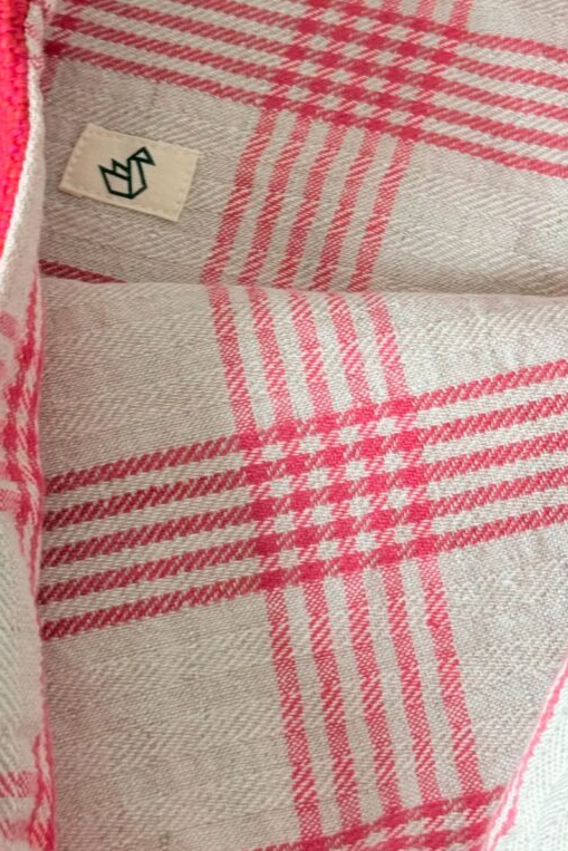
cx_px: 306
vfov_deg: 29.9
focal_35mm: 67
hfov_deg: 20.3
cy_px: 281
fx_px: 1585
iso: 160
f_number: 1.78
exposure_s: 1/60
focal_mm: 6.76
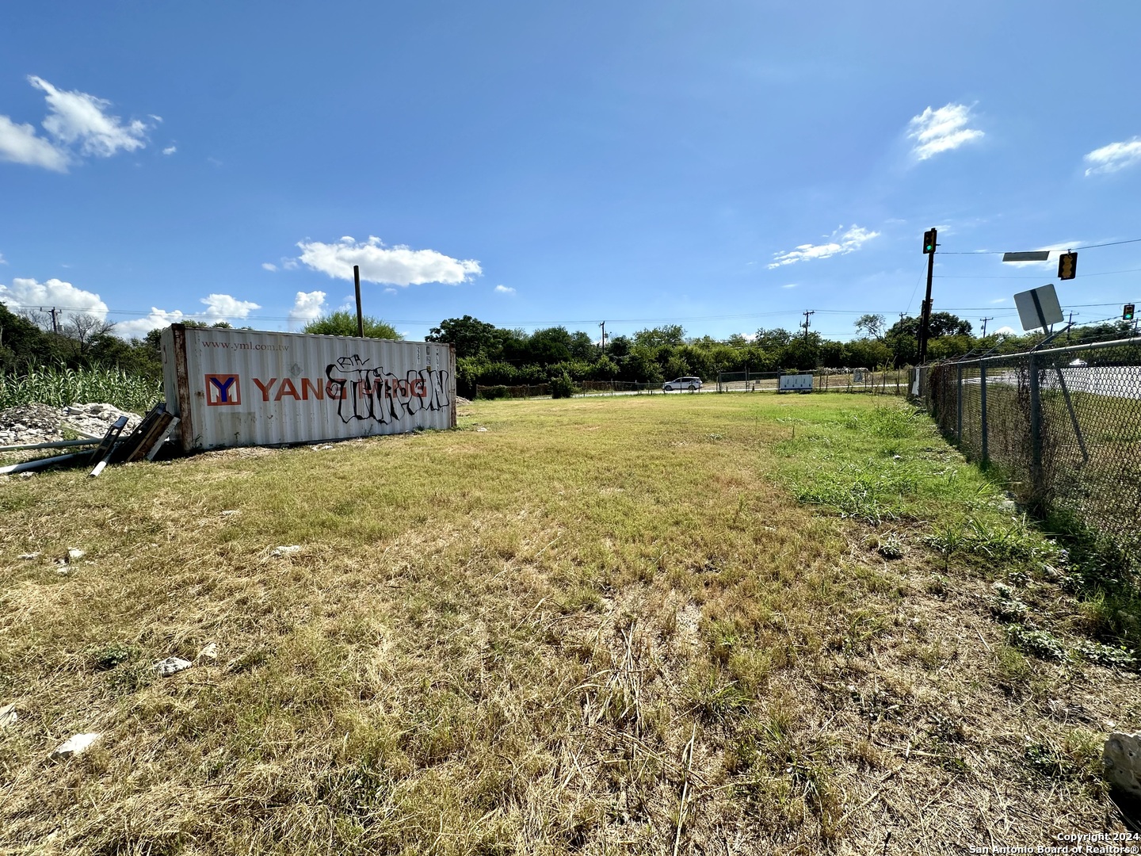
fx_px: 461
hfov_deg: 102.1
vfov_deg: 85.7
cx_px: 570
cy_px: 428
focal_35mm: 14
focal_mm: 2.22
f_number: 2.2
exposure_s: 1/2564
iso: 50
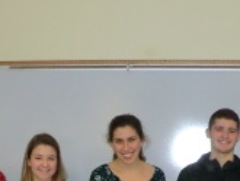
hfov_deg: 21.1
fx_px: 645
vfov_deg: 15.1
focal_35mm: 93
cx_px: 128
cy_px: 247
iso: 400
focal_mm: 4.3
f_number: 3.2
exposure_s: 1/60
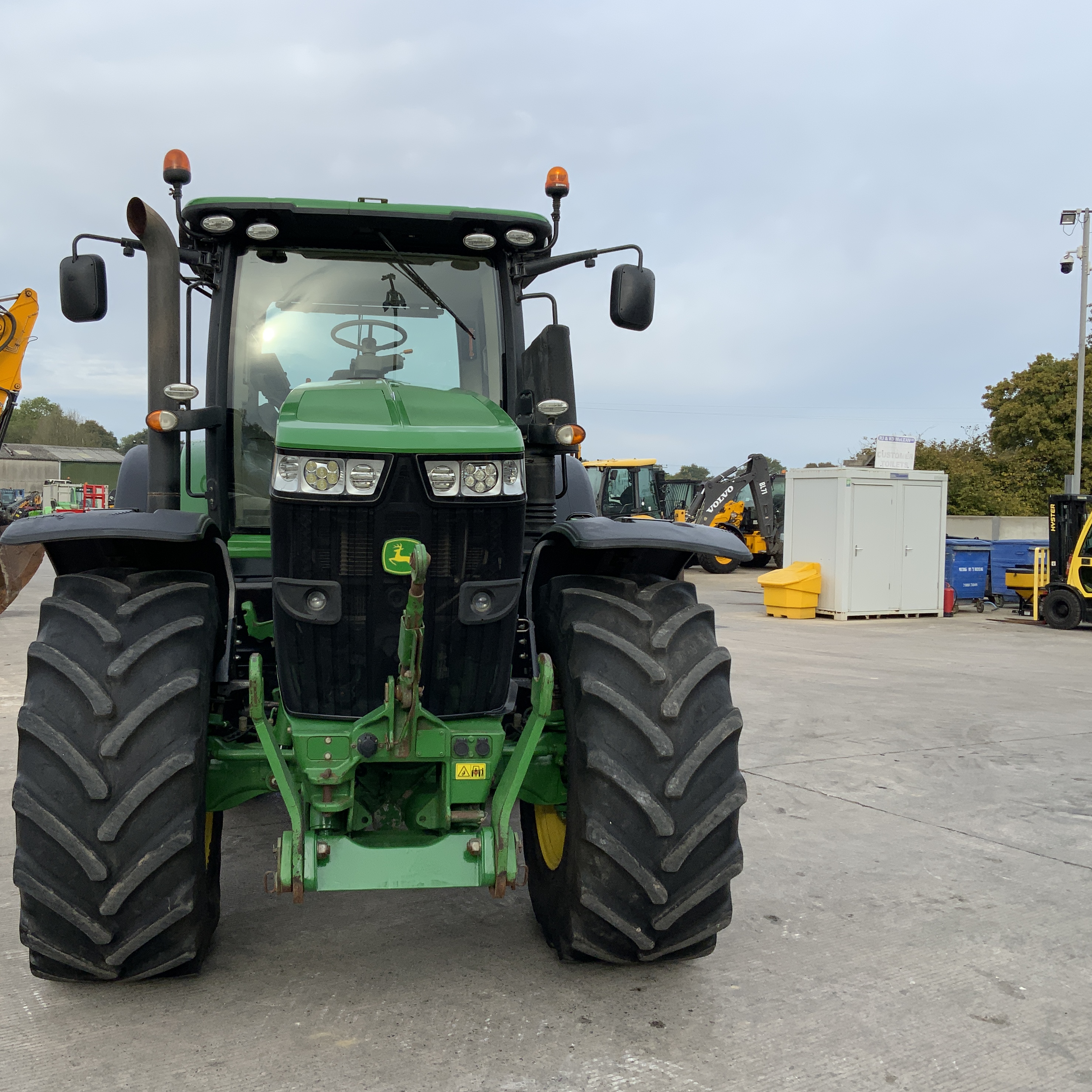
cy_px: 555
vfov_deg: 47.2
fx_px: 1249
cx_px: 479
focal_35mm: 35
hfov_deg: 47.1
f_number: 1.8
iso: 16
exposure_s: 1/804
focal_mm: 3
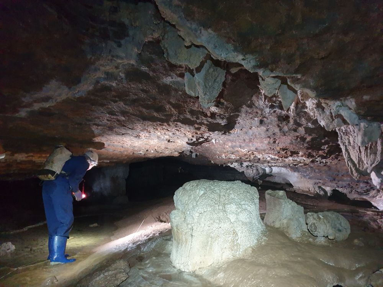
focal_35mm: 26
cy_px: 144
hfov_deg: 67.3
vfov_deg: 53.1
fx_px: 288
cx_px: 192
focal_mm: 4.3
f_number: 1.5
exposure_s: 1/10
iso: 800
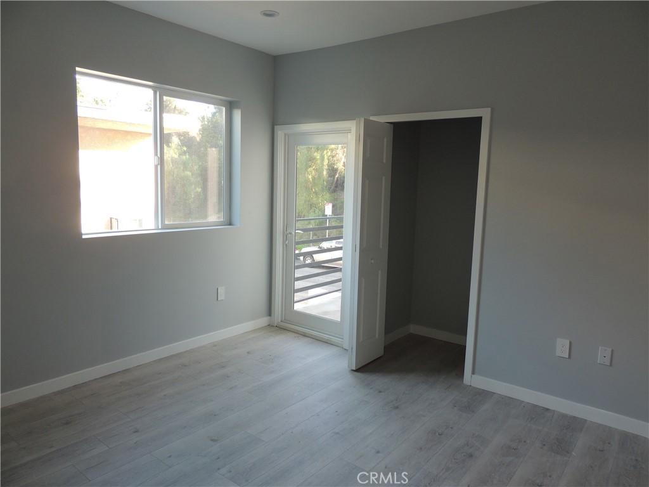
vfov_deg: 56.8
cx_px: 324
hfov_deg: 71.6
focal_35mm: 24
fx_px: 450
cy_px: 244
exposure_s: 1/30
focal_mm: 4.3
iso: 140
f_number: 3
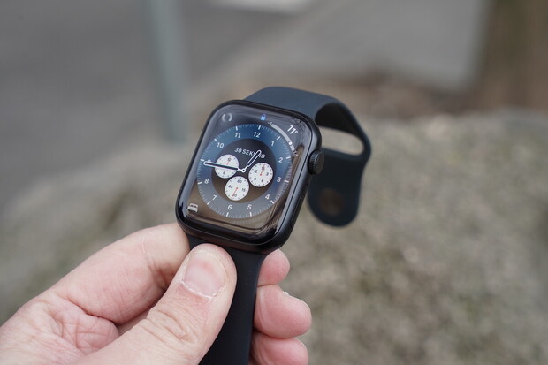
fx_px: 1065
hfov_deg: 28.9
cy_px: 182
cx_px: 274
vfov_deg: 19.4
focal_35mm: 70
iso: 320
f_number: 7.1
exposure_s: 1/160
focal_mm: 70
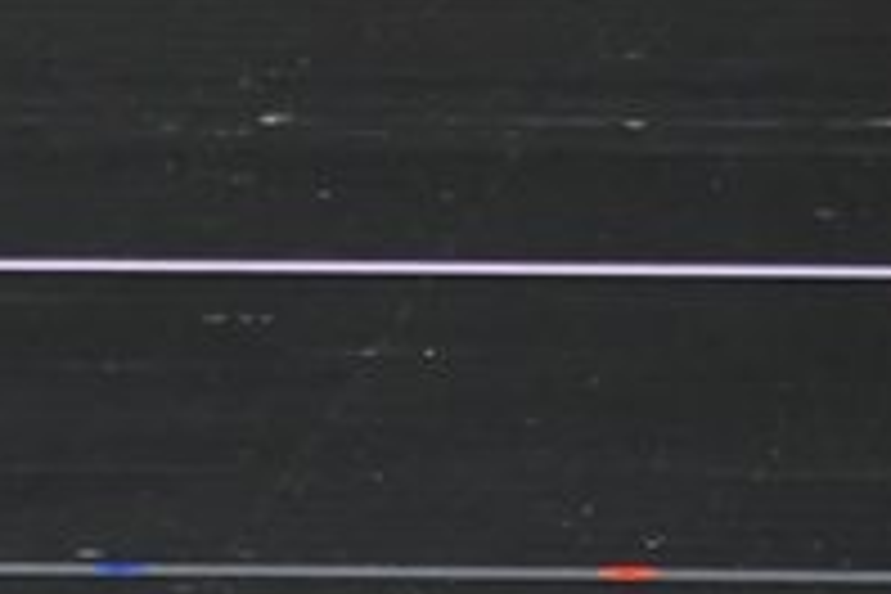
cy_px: -292
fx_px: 33360
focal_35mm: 1348
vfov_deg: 1.0
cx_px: -826
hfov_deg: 1.5
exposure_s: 1/400
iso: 4000
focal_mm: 230
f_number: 5.6
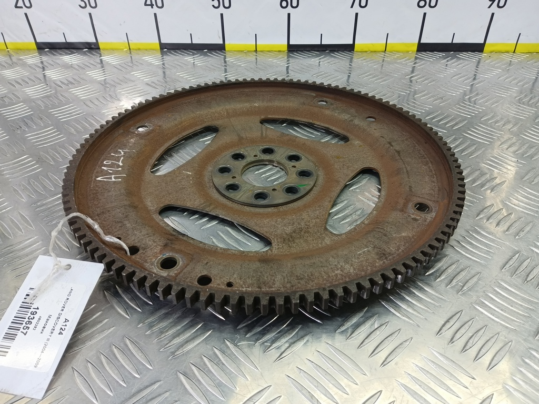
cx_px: 270
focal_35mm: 23
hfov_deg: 73.9
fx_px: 358
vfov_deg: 58.9
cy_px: 202
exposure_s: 1/50
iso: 143
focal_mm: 4.11
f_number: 1.6
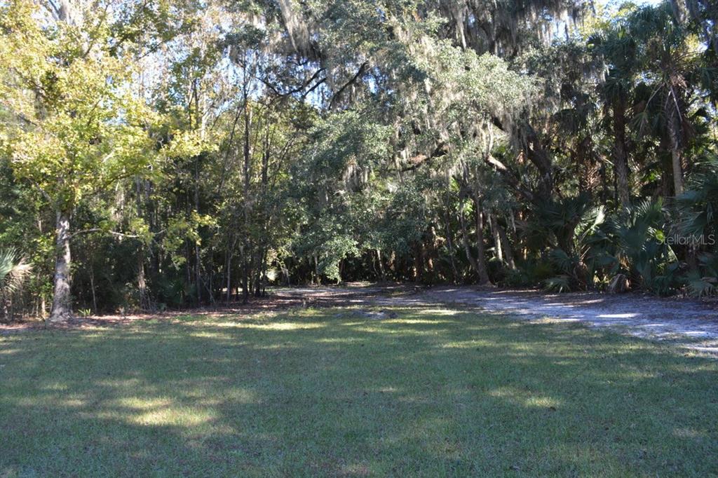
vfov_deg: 47.9
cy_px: 239
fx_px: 538
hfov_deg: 67.4
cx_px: 359
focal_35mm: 27
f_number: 5.6
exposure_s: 1/125
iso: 280
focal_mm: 18
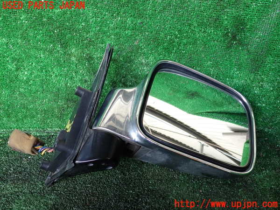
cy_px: 105
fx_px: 243
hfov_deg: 60.0
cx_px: 140
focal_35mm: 30
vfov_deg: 46.8
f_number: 2.3
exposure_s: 1/40
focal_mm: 5.4
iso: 200
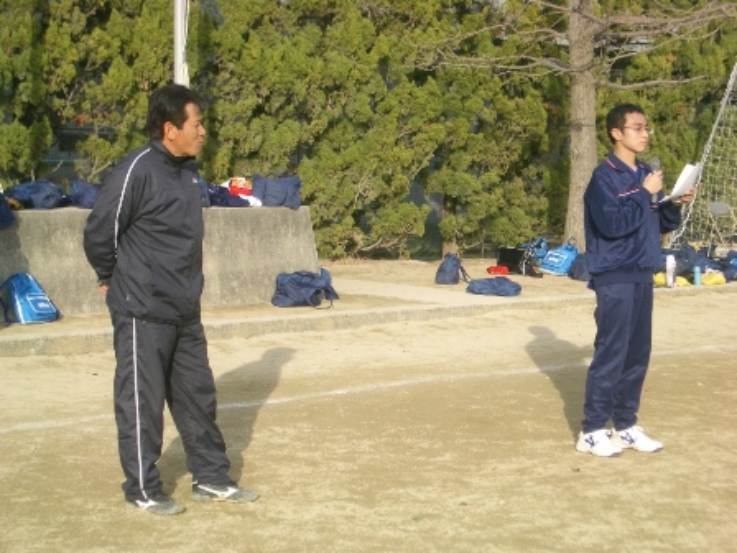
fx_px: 1576
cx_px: 368
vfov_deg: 19.9
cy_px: 276
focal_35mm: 74
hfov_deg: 26.3
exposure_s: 1/400
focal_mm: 12.2
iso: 50
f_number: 3.9
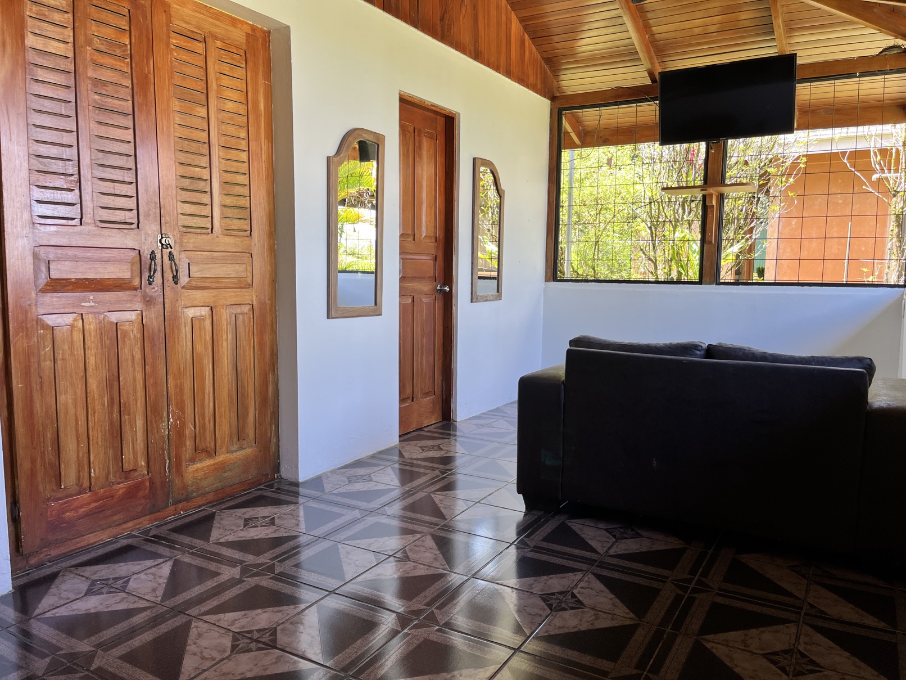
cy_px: 340
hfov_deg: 67.3
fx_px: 680
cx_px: 453
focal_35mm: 26
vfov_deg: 53.1
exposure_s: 1/121
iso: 50
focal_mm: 5.1
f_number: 1.6
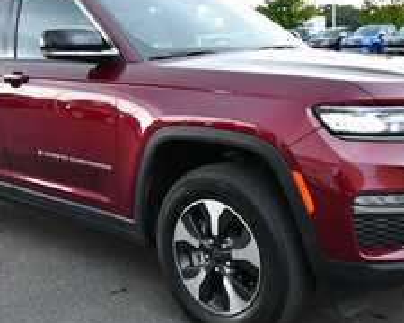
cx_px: 201
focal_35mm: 50
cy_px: 157
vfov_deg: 30.3
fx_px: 598
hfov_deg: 37.3
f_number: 5.6
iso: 2000
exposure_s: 1/125
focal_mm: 20
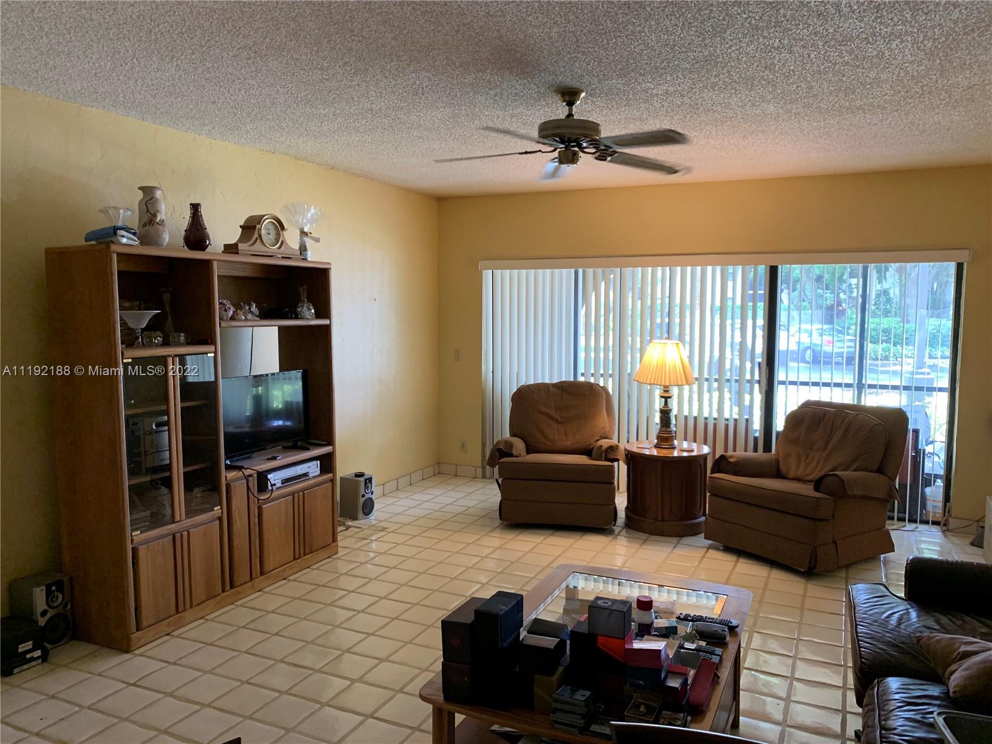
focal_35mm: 26
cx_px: 496
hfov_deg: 67.3
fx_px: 745
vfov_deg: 53.1
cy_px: 372
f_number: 1.8
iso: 160
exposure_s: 1/60
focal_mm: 4.25
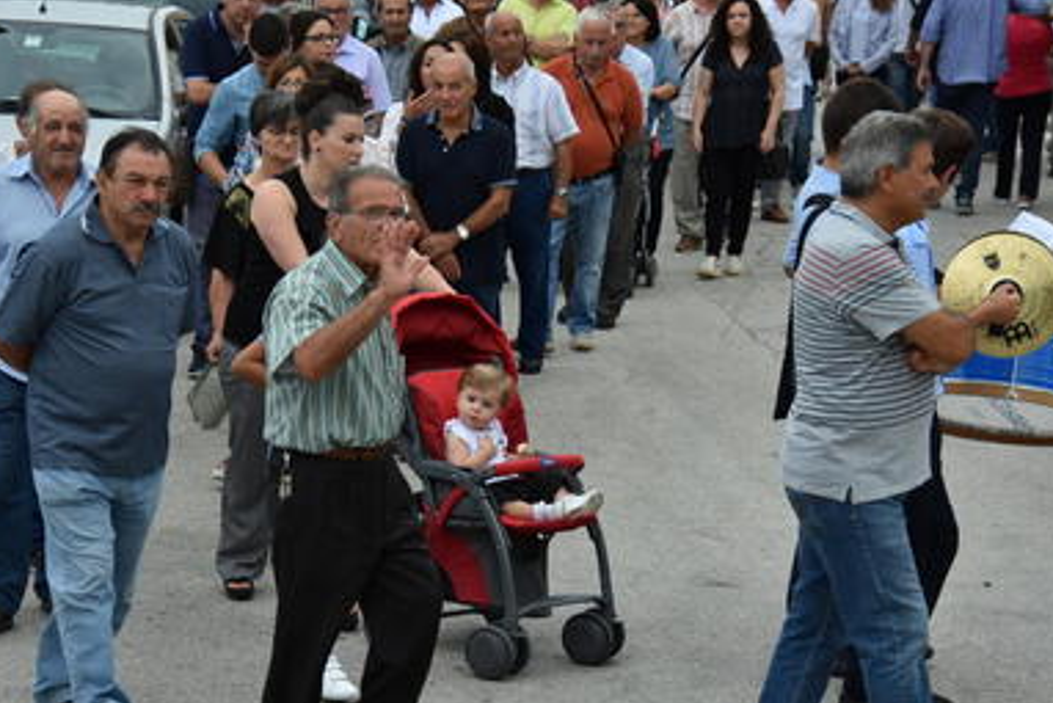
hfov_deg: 16.0
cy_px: 369
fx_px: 3735
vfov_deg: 10.8
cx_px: 436
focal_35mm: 128
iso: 360
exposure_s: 1/250
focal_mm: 65
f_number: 4.5
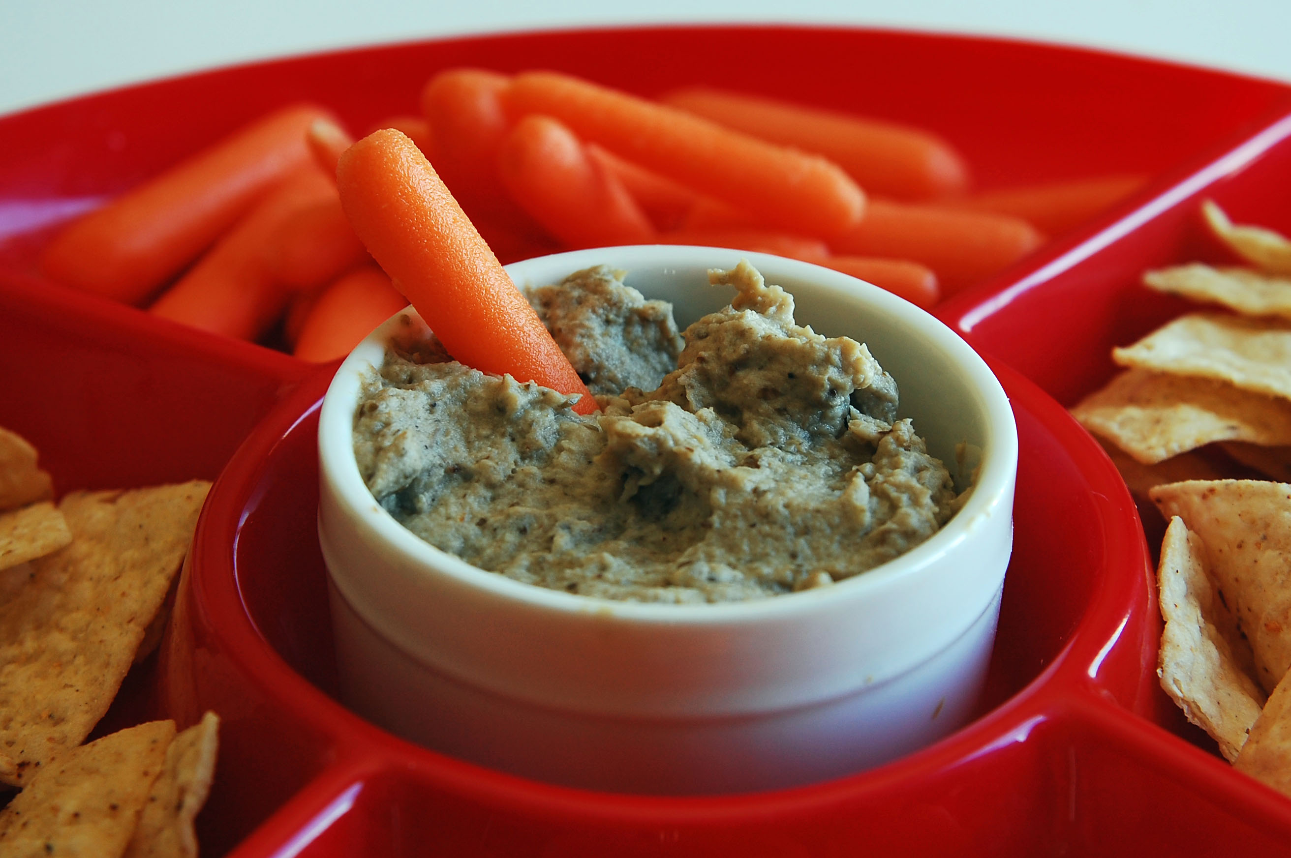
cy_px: 374
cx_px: 657
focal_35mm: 95
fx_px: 3389
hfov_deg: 21.6
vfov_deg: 14.4
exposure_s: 1/40
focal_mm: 55
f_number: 6.3
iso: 200
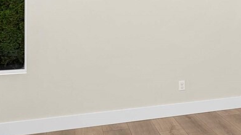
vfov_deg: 20.1
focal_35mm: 59
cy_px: 18
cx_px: 332
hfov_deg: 27.8
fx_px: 377
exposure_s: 1/100
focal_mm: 13
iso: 80
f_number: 7.1
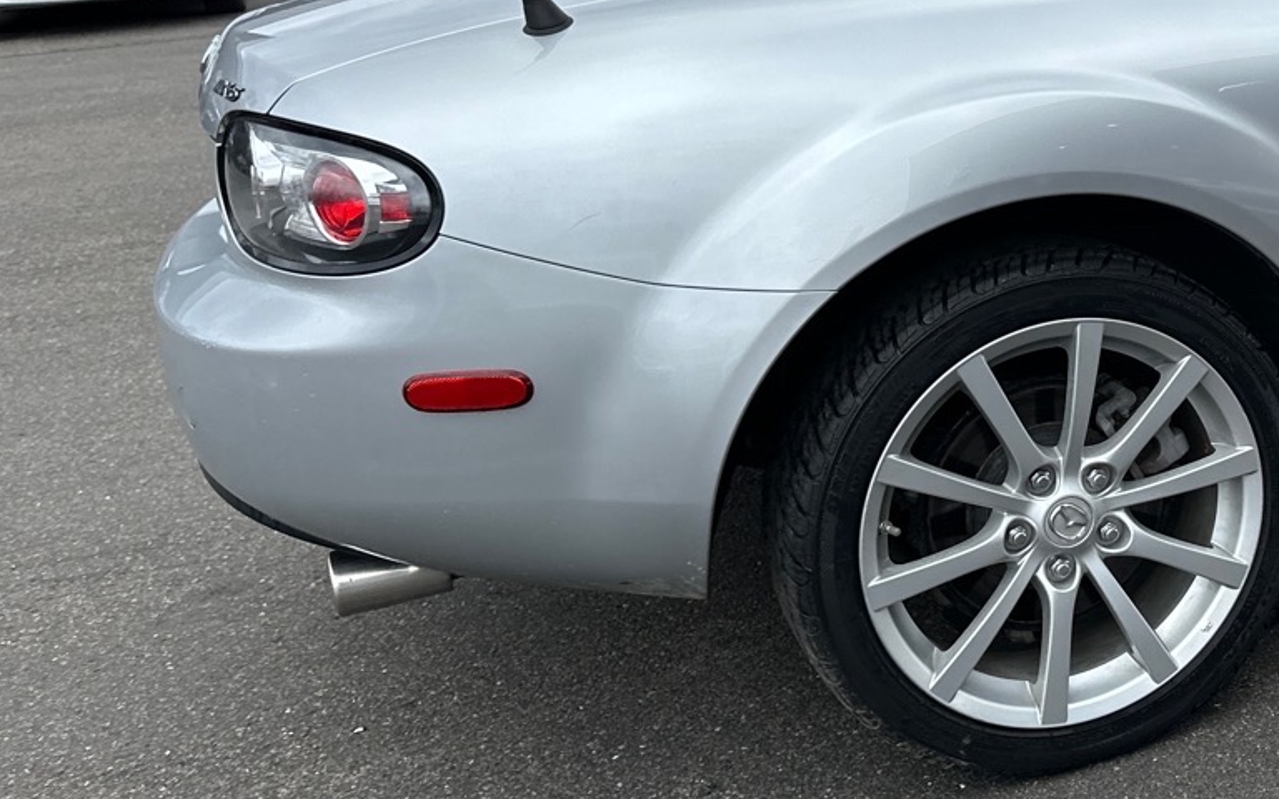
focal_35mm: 53
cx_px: 1272
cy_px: 258
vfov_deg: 24.3
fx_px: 1847
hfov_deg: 34.8
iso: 80
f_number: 1.78
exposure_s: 1/1289
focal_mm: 6.86
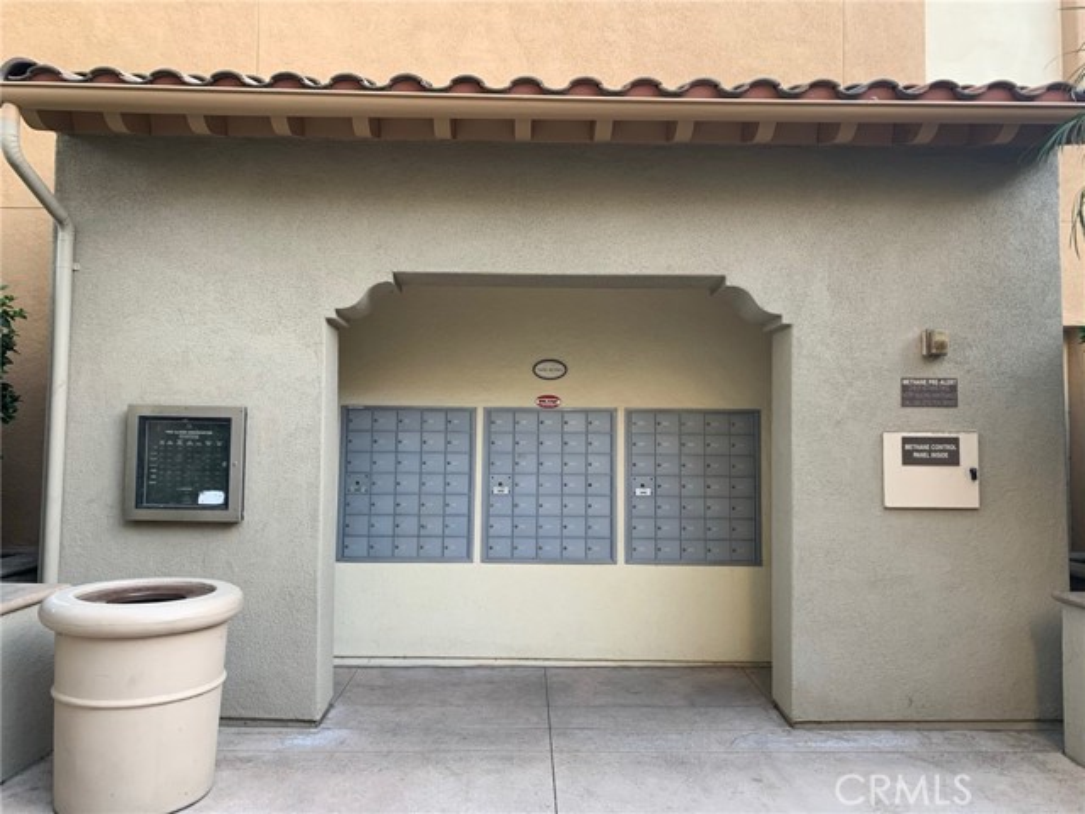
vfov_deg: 53.1
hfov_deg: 67.3
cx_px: 542
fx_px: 815
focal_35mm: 26
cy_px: 407
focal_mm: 4.25
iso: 80
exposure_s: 1/121
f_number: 1.8
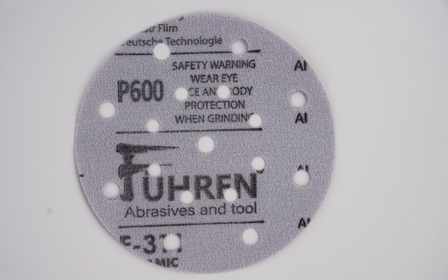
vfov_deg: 27.6
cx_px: 224
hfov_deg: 42.9
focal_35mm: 47
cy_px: 145
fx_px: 570
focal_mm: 45.7
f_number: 5
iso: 320
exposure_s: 1/160
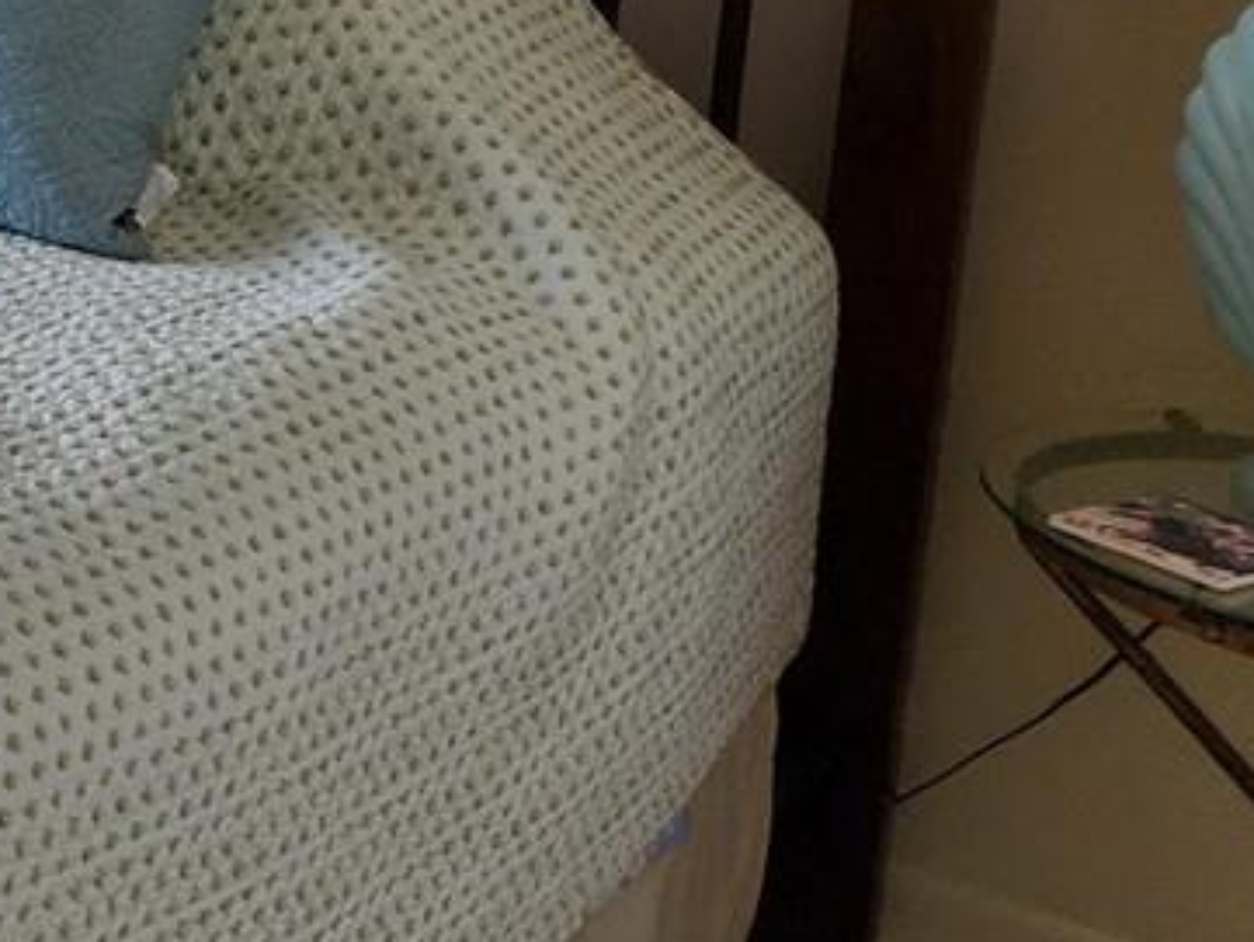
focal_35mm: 102
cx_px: -1383
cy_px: -351
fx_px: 3696
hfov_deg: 15.0
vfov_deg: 13.8
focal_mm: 6.4
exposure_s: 1/180
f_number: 1.8
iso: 16
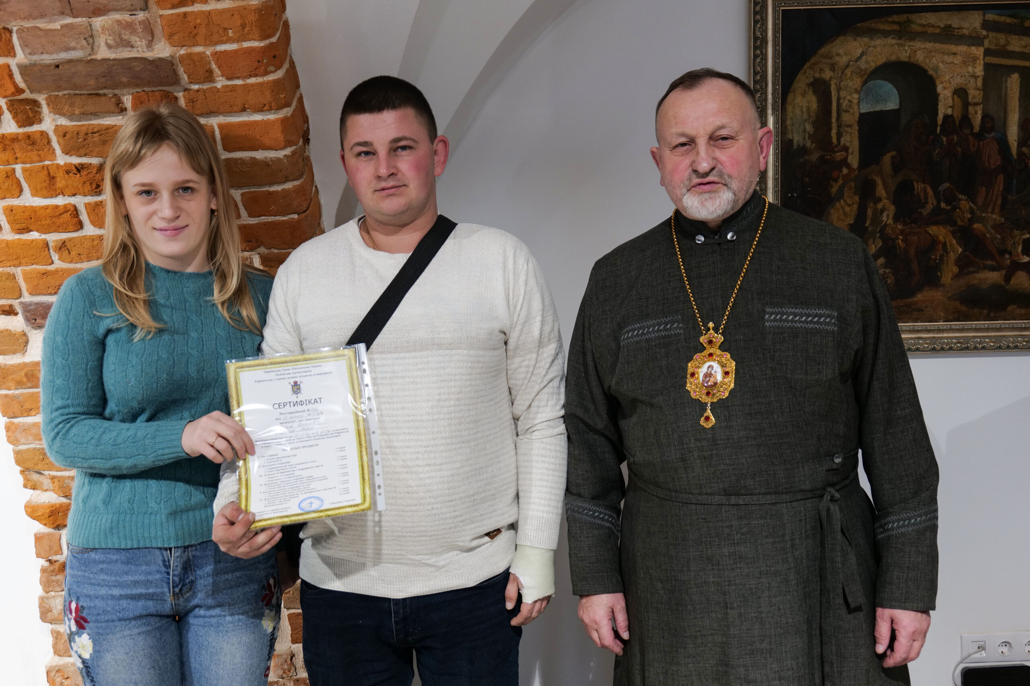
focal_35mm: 37
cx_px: 515
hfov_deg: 51.9
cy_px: 343
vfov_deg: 35.9
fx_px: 1058
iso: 800
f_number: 4.6
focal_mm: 37
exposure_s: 1/60
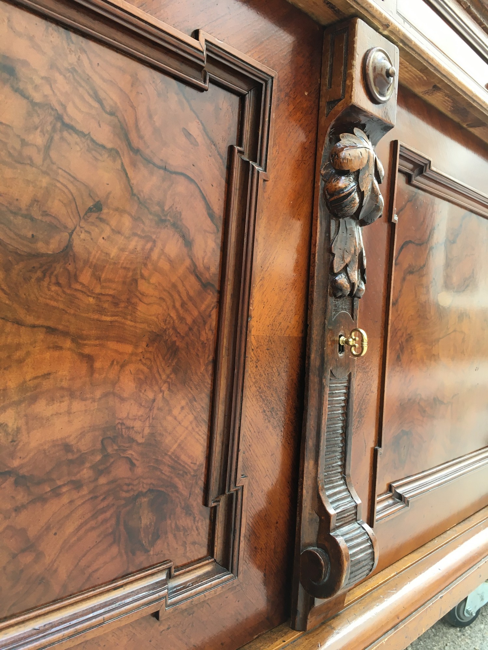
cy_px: 325
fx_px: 545
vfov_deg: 61.7
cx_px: 244
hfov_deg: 48.2
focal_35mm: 29
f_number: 2.2
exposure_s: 1/33
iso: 32
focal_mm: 4.15
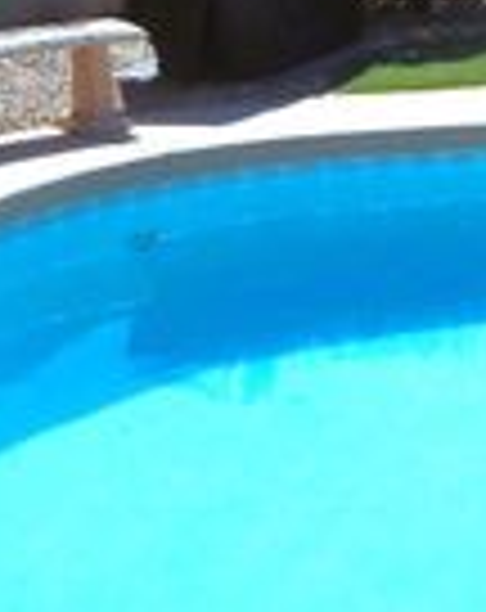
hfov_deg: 14.9
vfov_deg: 20.0
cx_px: 864
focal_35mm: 90
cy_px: -119
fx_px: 1625
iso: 80
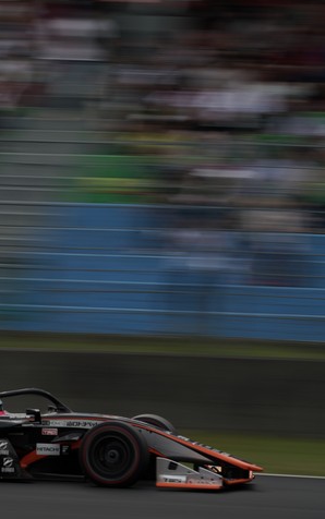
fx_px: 4360
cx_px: 8
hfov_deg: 4.3
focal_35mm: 308
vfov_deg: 6.8
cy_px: 261
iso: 100
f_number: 10
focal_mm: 200
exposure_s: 1/125
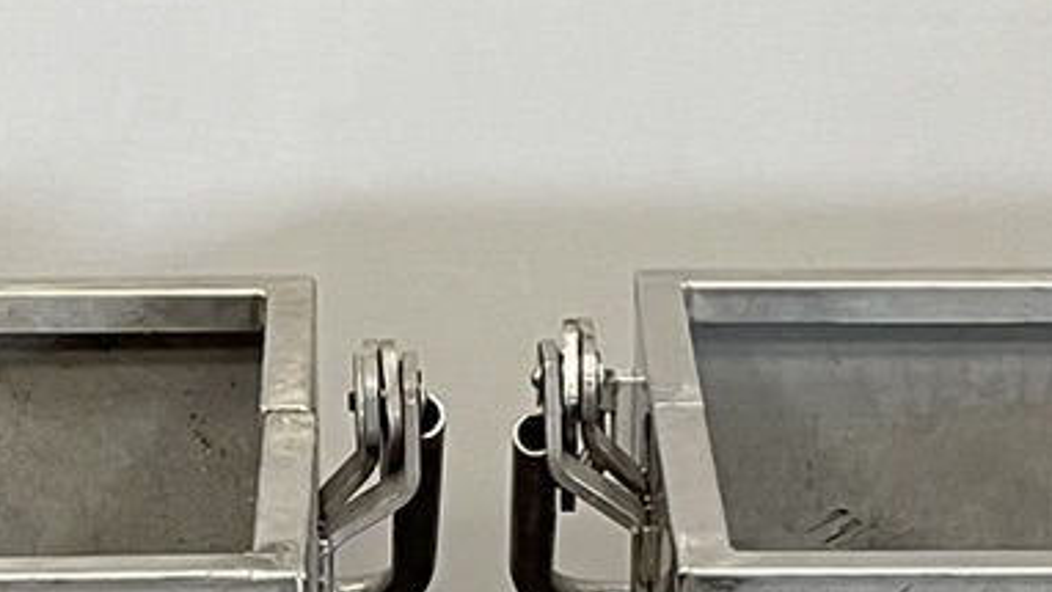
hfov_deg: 14.7
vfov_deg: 8.2
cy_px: 823
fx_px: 4073
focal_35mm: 146
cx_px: 430
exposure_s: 1/79
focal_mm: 5.1
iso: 125
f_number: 1.6
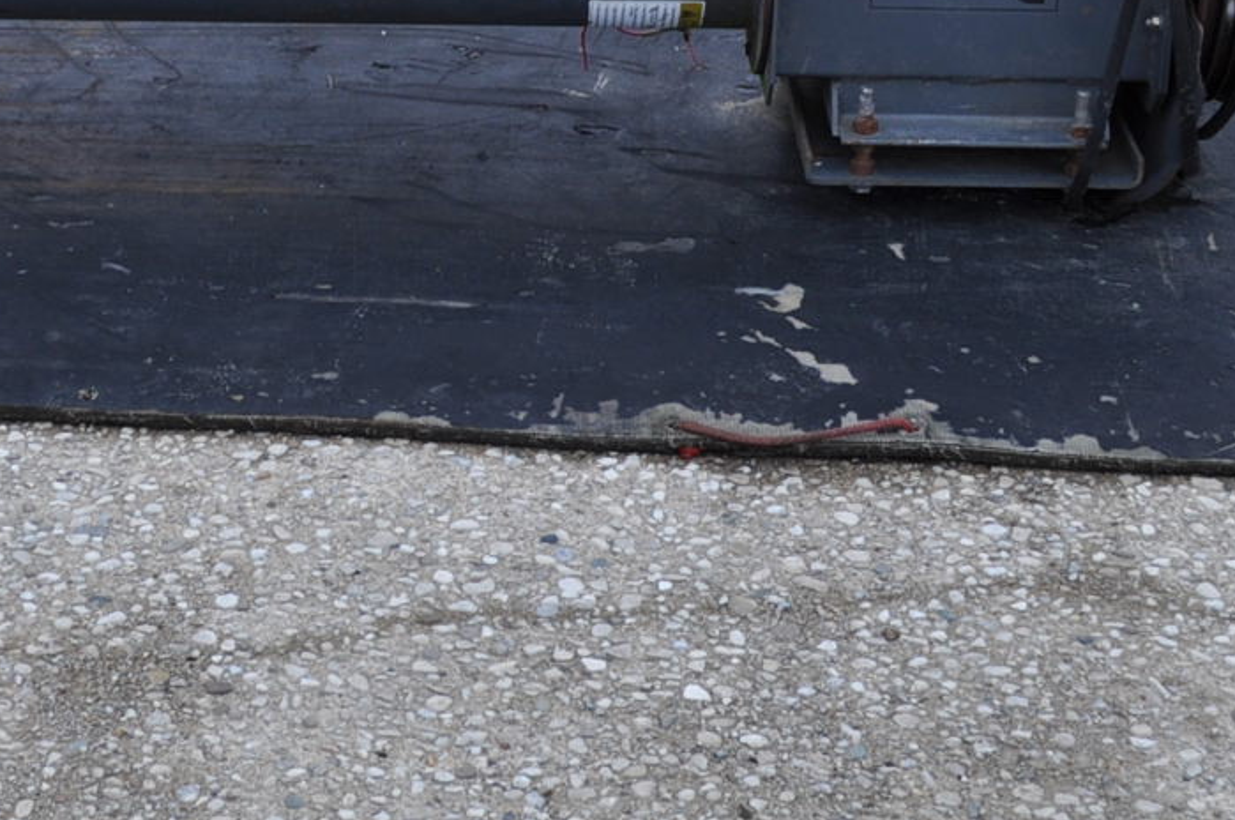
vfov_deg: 14.8
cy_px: 201
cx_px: 170
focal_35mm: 92
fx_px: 3152
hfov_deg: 21.8
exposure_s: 1/125
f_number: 5.6
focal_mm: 20
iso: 200
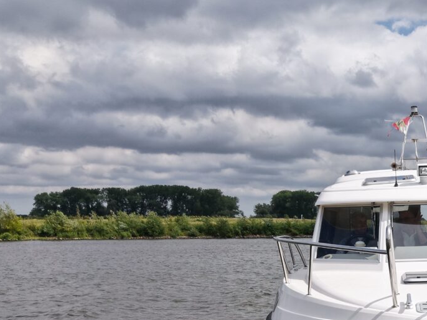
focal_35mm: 70
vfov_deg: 20.7
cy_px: 268
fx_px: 863
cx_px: 440
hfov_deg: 26.1
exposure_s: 1/725
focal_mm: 8.67
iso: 190
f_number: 1.8
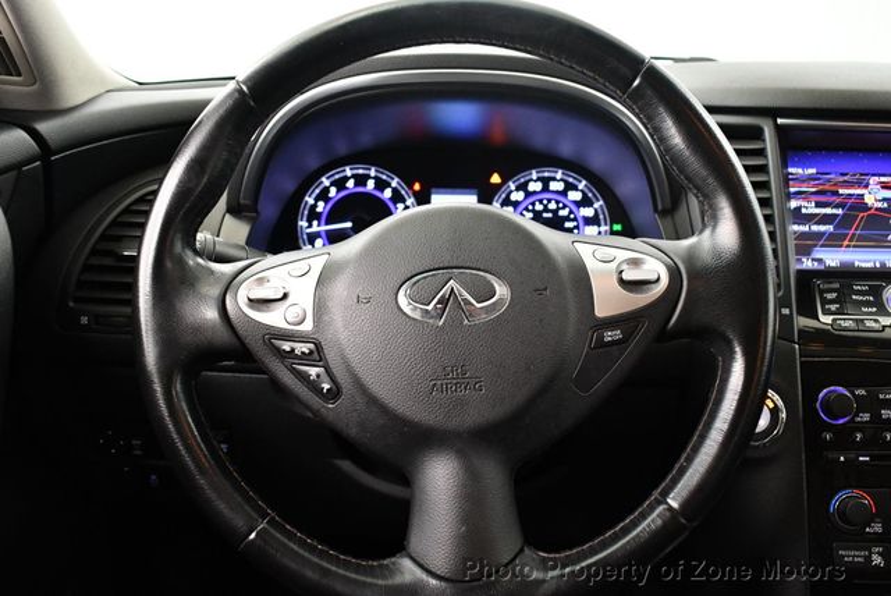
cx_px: 446
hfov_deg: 53.1
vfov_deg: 36.9
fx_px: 892
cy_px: 298
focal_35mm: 36
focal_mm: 18
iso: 3200
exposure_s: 1/80
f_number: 3.5
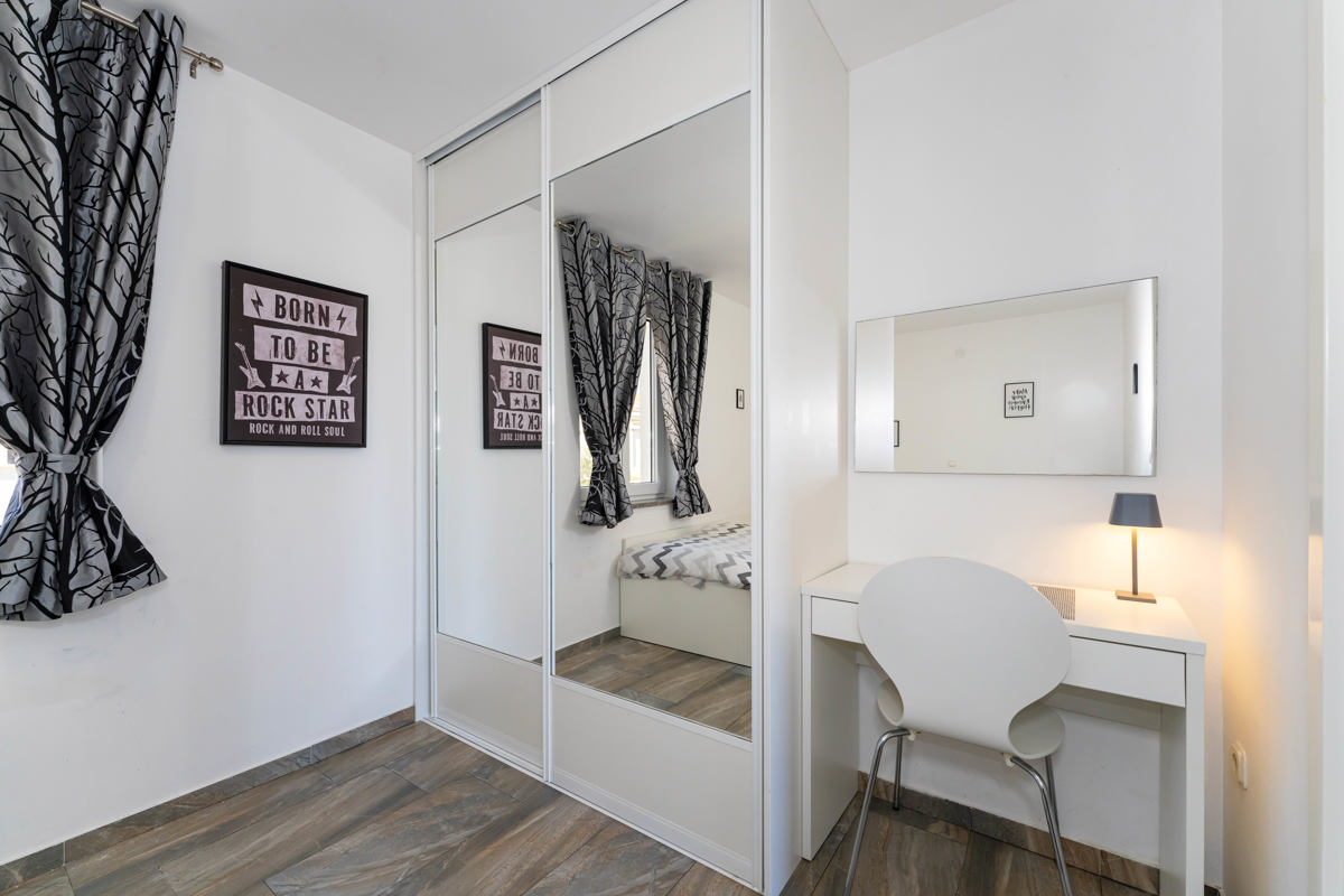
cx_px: 672
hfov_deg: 104.3
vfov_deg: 81.2
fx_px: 523
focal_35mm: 14
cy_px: 448
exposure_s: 1/60
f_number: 7.1
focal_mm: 14
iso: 800
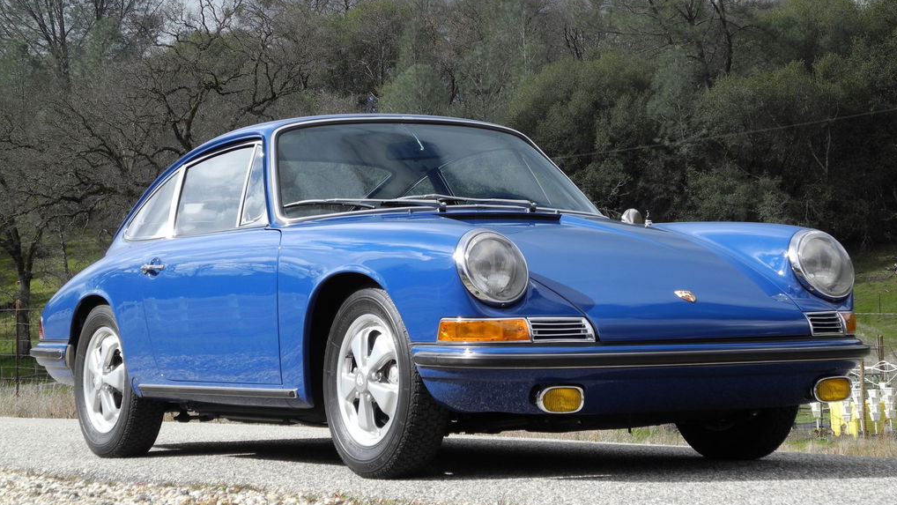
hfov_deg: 20.7
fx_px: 2450
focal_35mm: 103
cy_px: 214
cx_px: 448
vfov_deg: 11.8
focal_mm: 20.1
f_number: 4.5
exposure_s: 1/644
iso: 100
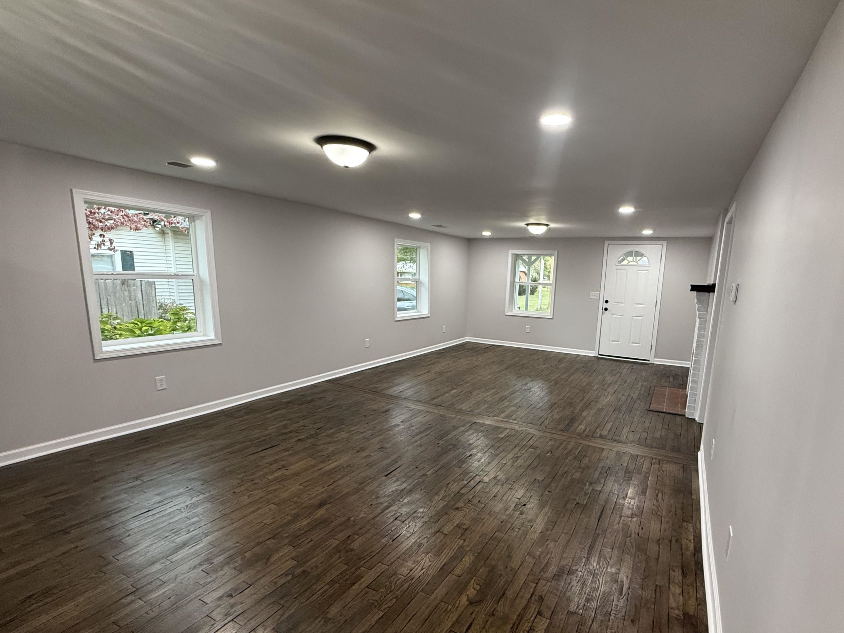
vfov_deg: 74.5
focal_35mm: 17
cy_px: 348
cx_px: 494
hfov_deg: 90.2
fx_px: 414
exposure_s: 1/120
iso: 320
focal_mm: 2.22
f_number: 2.2
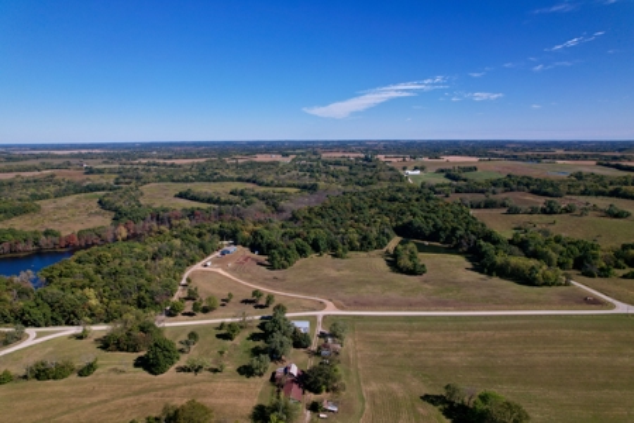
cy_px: 212
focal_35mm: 22
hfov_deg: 78.6
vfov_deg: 57.2
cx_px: 317
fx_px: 387
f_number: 2.8
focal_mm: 8.38
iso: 100
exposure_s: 1/100
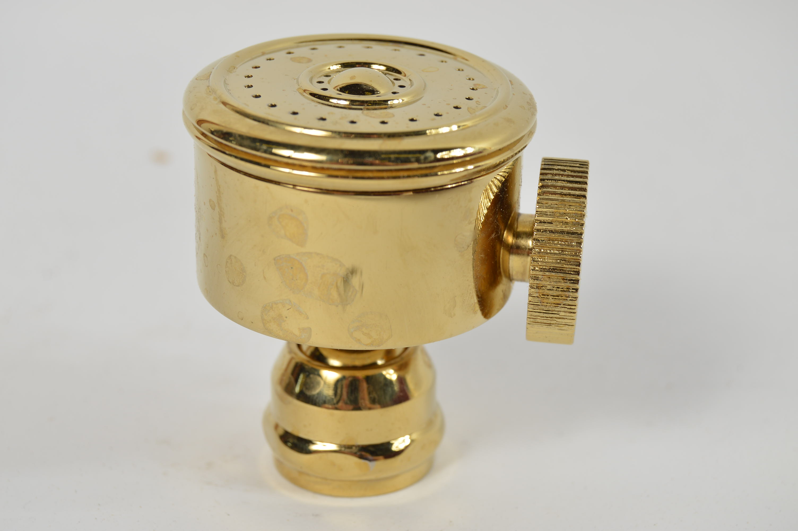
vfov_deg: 16.5
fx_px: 1827
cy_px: 266
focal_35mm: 82
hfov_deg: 24.6
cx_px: 399
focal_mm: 55
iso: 100
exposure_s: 1/80
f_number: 8
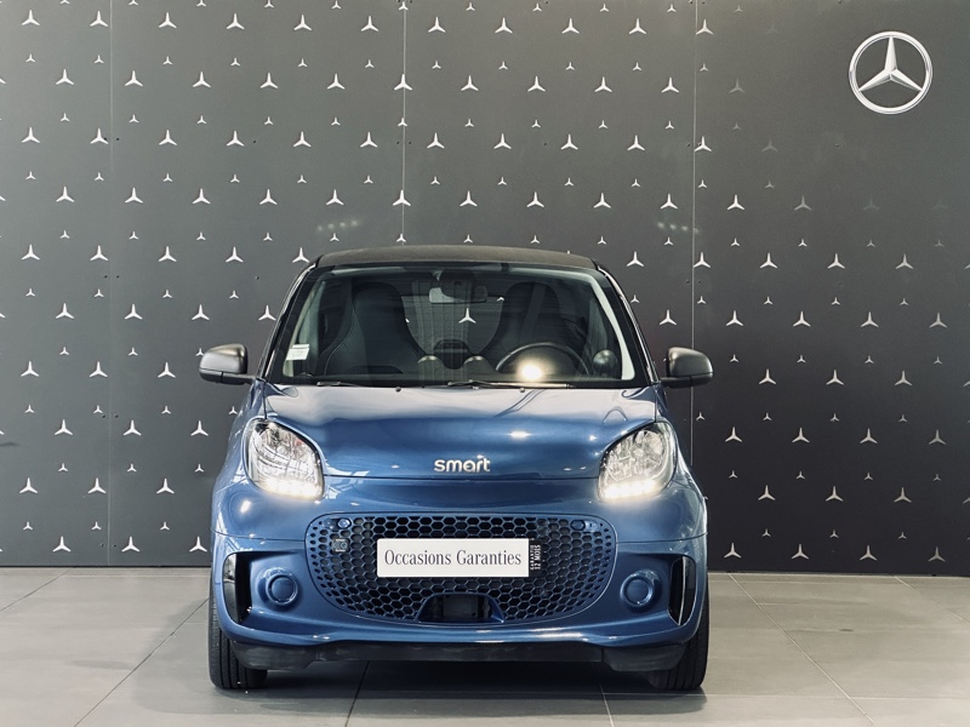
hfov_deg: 25.3
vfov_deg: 19.1
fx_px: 2158
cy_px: 364
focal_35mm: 77
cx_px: 485
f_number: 2.8
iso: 640
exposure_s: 1/58
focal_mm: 9
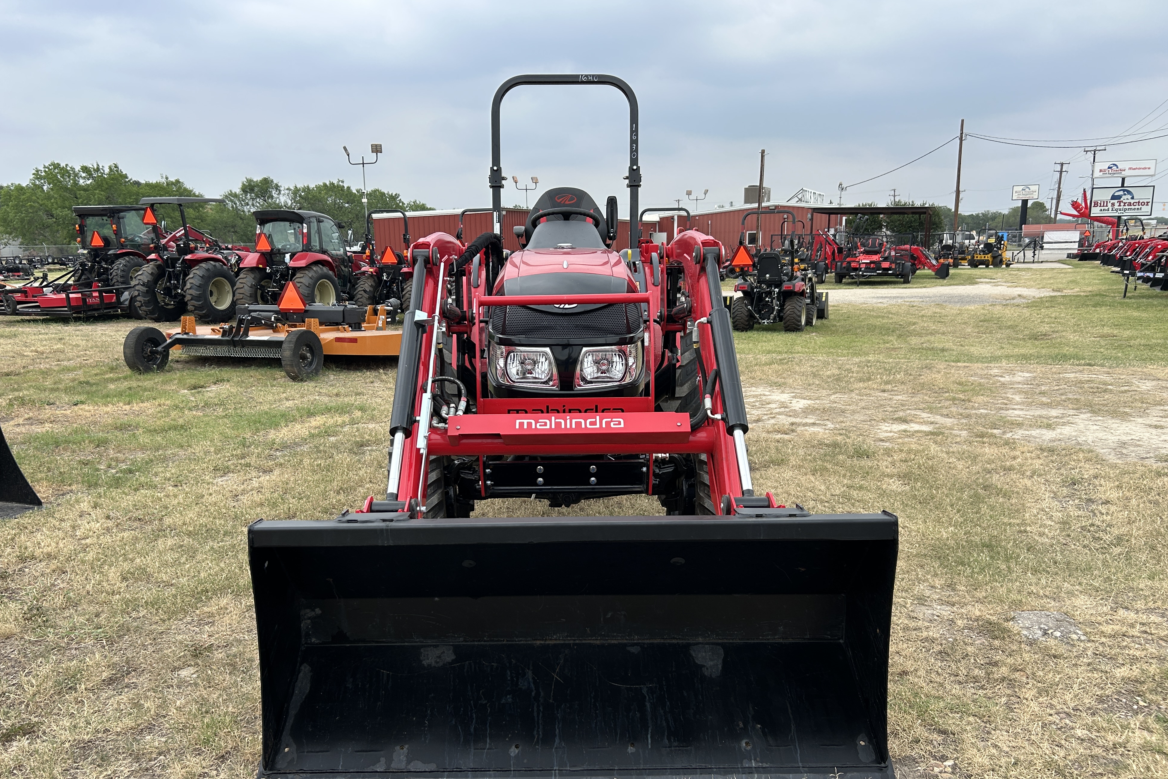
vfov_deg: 46.3
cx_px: 569
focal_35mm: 28
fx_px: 908
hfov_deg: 65.5
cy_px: 434
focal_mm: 5.7
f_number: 1.5
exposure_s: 1/1252
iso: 50
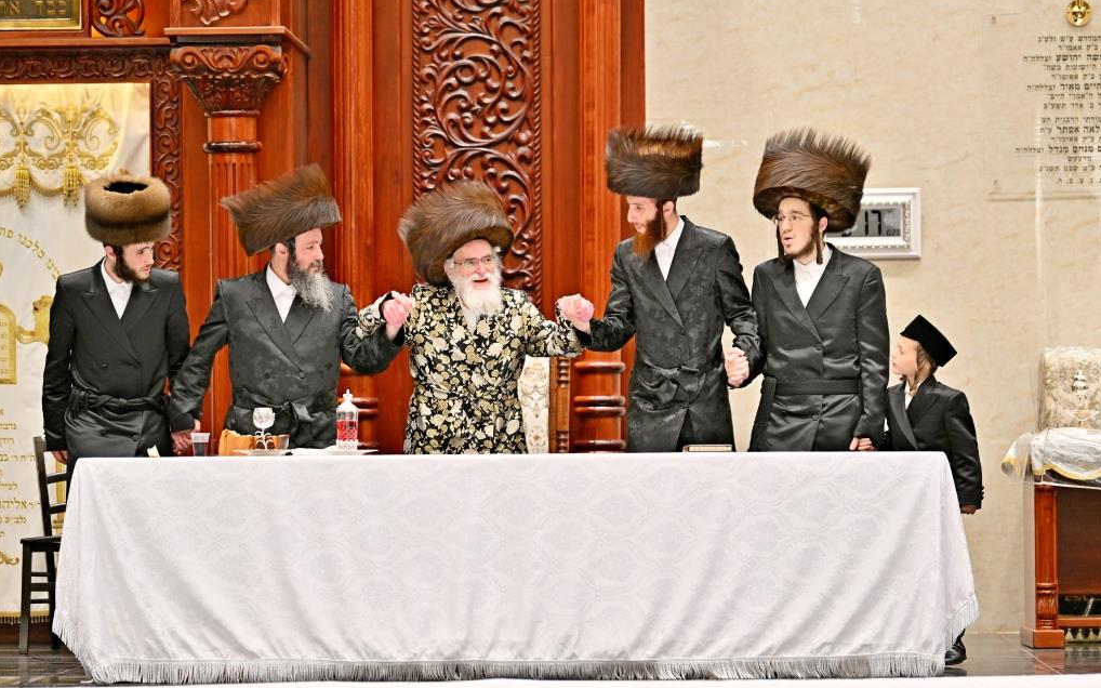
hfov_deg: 12.8
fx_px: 4920
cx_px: 550
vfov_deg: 8.0
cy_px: 332
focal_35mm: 164
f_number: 2.8
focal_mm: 160
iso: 250
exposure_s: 1/250
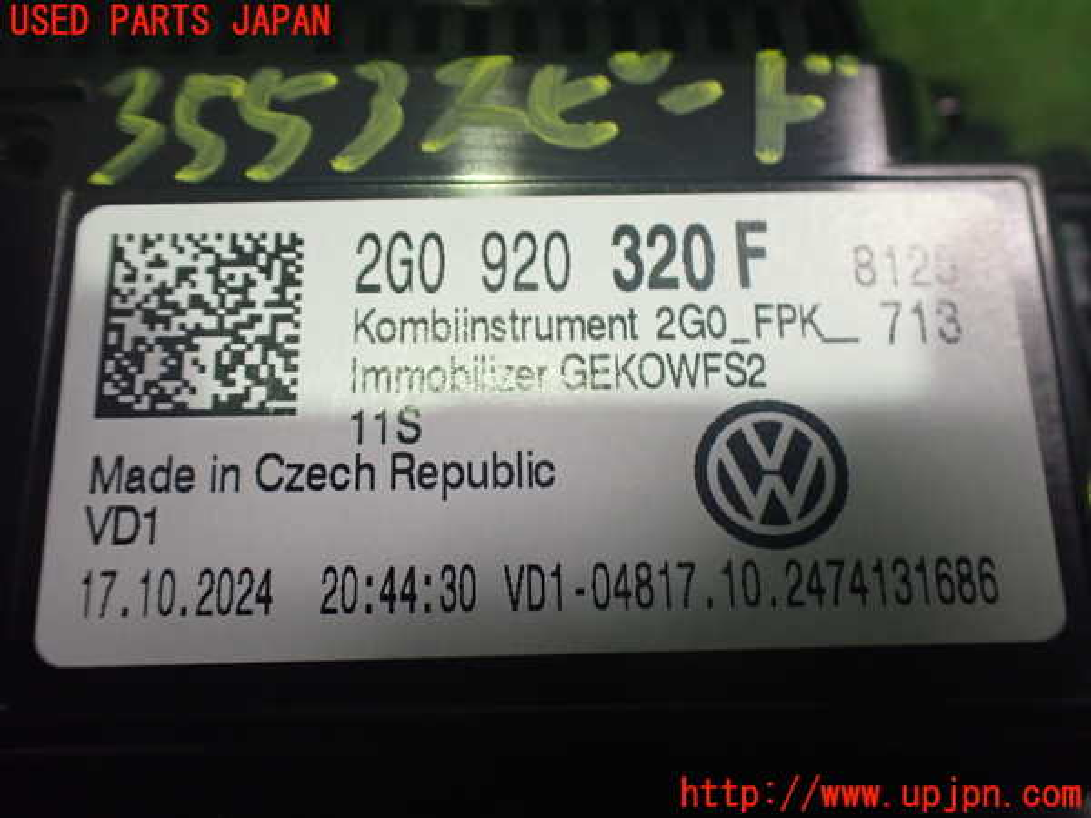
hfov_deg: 60.0
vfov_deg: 46.8
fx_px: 946
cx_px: 546
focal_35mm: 30
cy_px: 409
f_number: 2.3
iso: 800
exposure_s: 1/60
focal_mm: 5.4
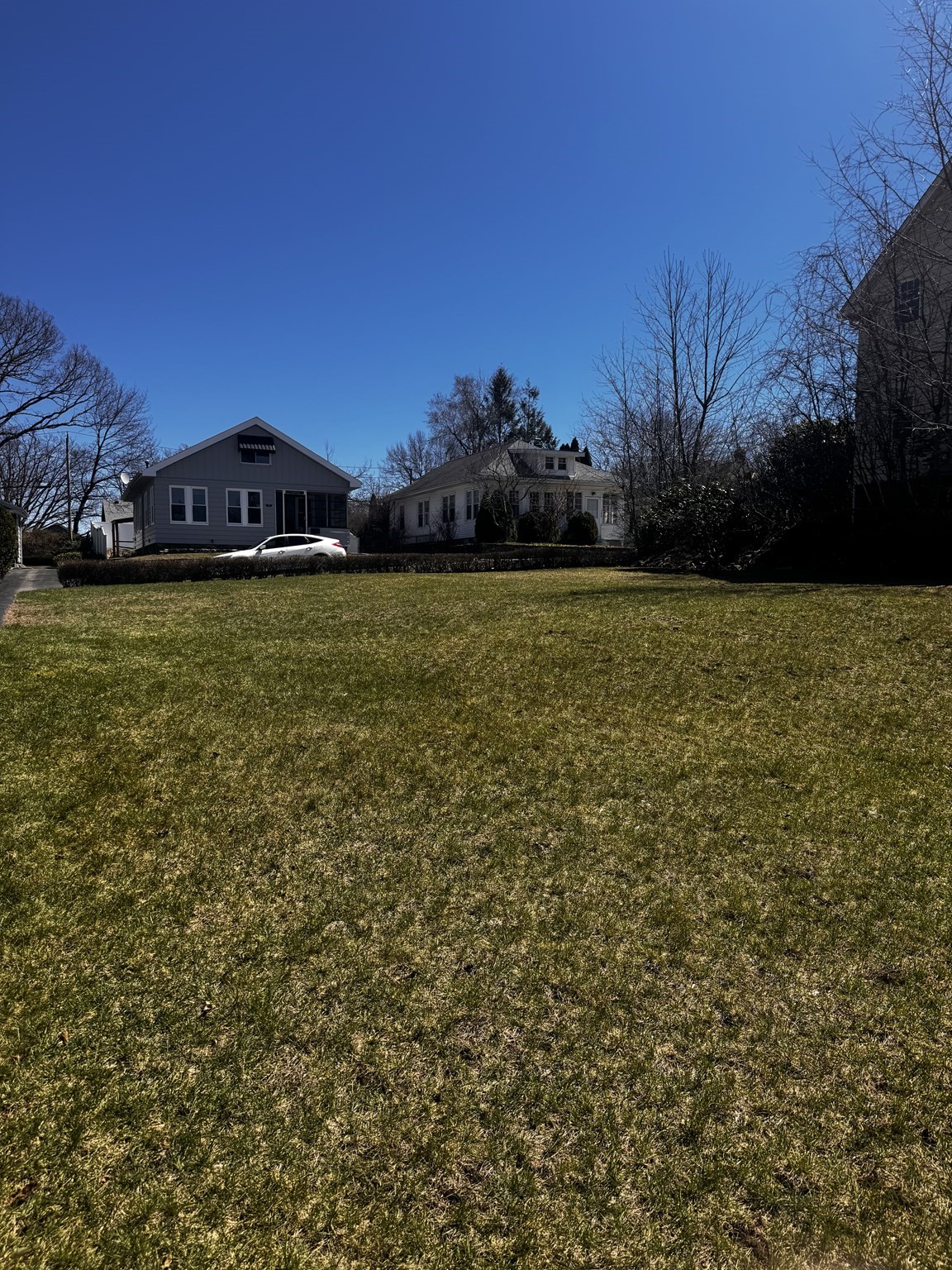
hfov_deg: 56.8
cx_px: 476
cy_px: 635
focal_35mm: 24
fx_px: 880
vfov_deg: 71.6
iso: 80
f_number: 1.78
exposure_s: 1/4608
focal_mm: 6.76
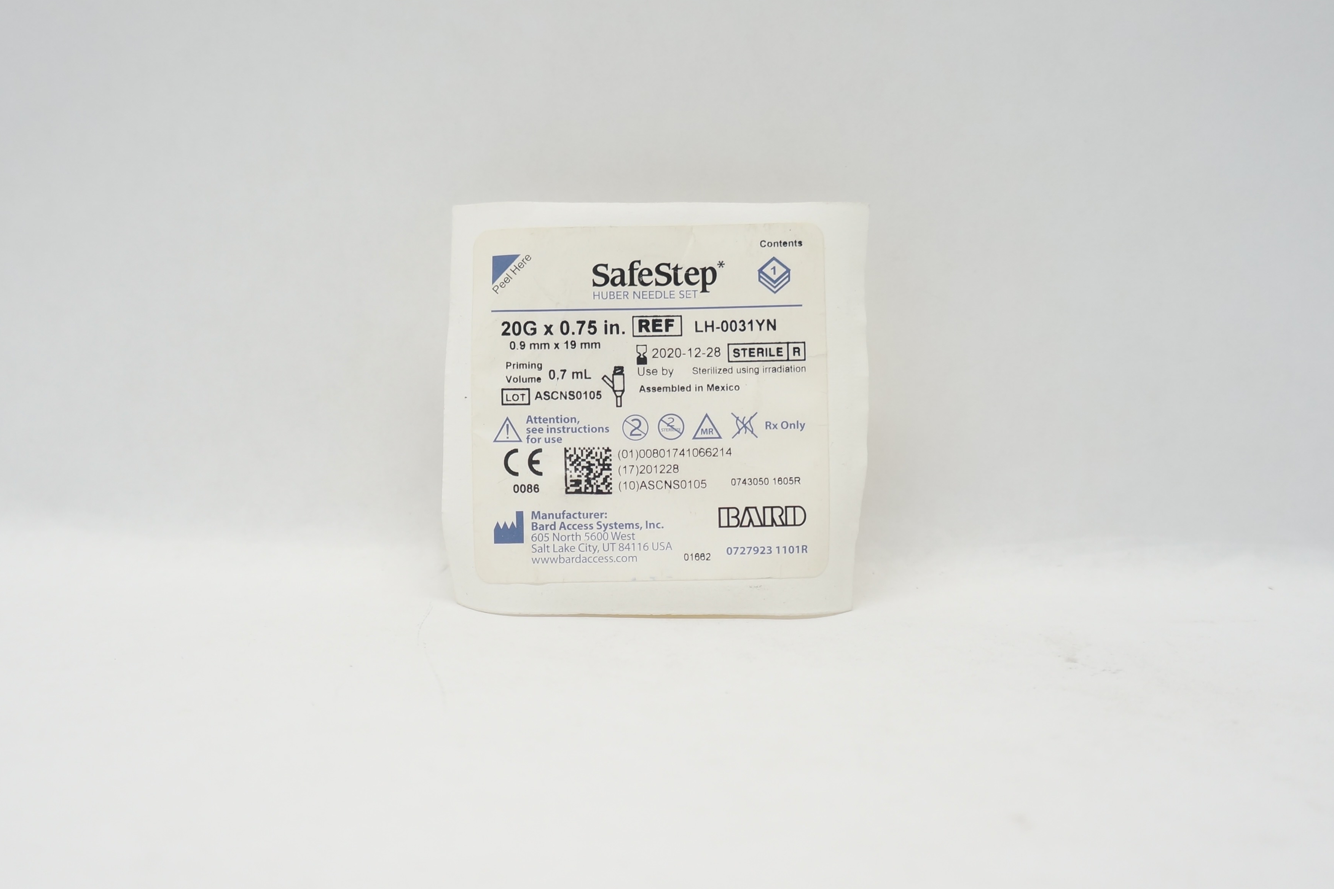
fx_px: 1556
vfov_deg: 31.9
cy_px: 409
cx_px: 653
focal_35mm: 42
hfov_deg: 46.4
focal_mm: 20
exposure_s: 1/160
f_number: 3.5
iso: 400
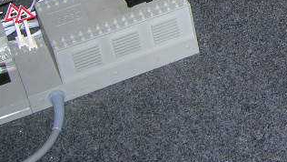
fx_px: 914
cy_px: -142
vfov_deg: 9.6
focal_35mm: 120
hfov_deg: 16.7
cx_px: 393
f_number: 2.9
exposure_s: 1/60.1
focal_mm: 5.7
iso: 50
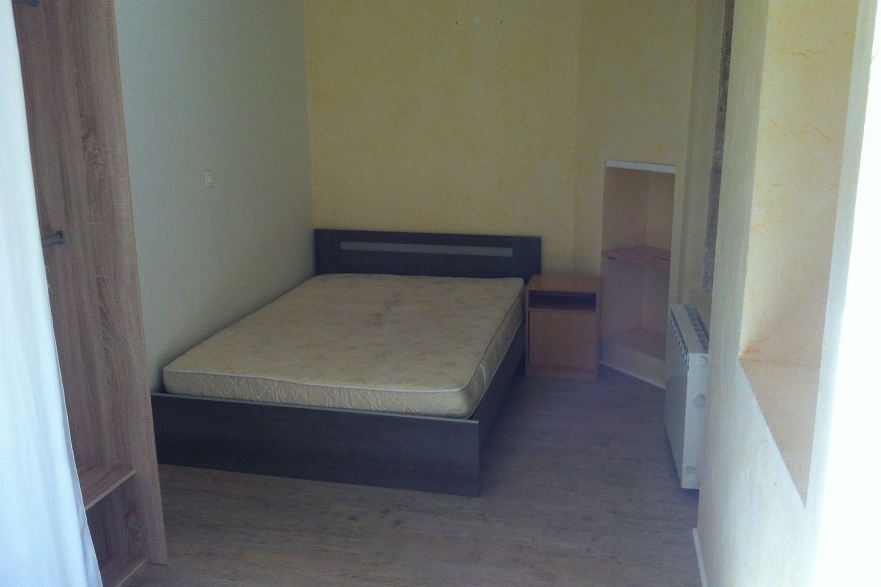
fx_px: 905
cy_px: 291
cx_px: 446
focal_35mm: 37
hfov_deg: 51.9
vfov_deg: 35.9
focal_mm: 3.85
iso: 125
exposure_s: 1/120
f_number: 2.8
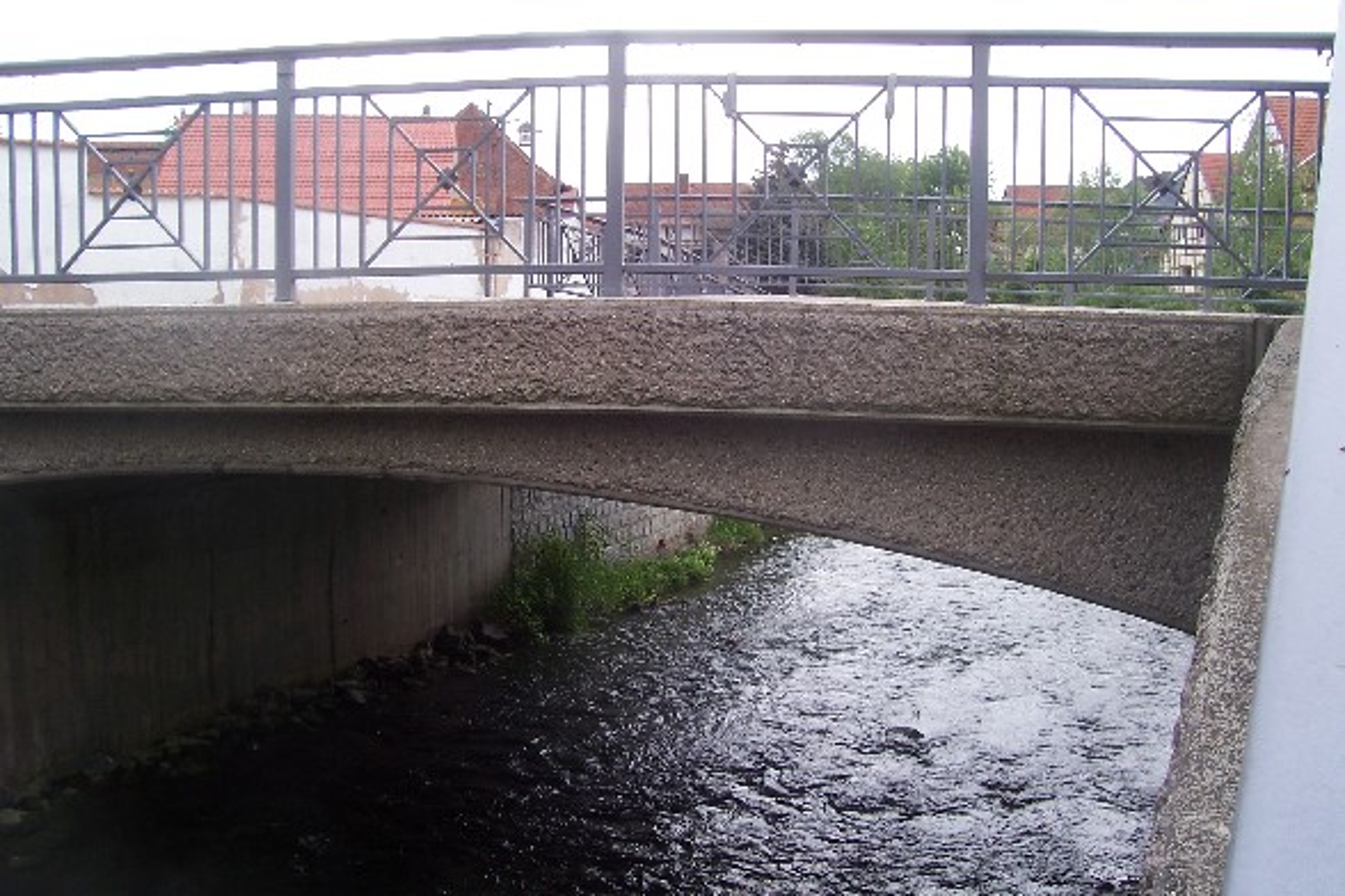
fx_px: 1270
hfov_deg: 55.8
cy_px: 448
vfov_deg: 38.9
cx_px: 672
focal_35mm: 34
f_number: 5.6
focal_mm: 5.6
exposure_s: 1/180
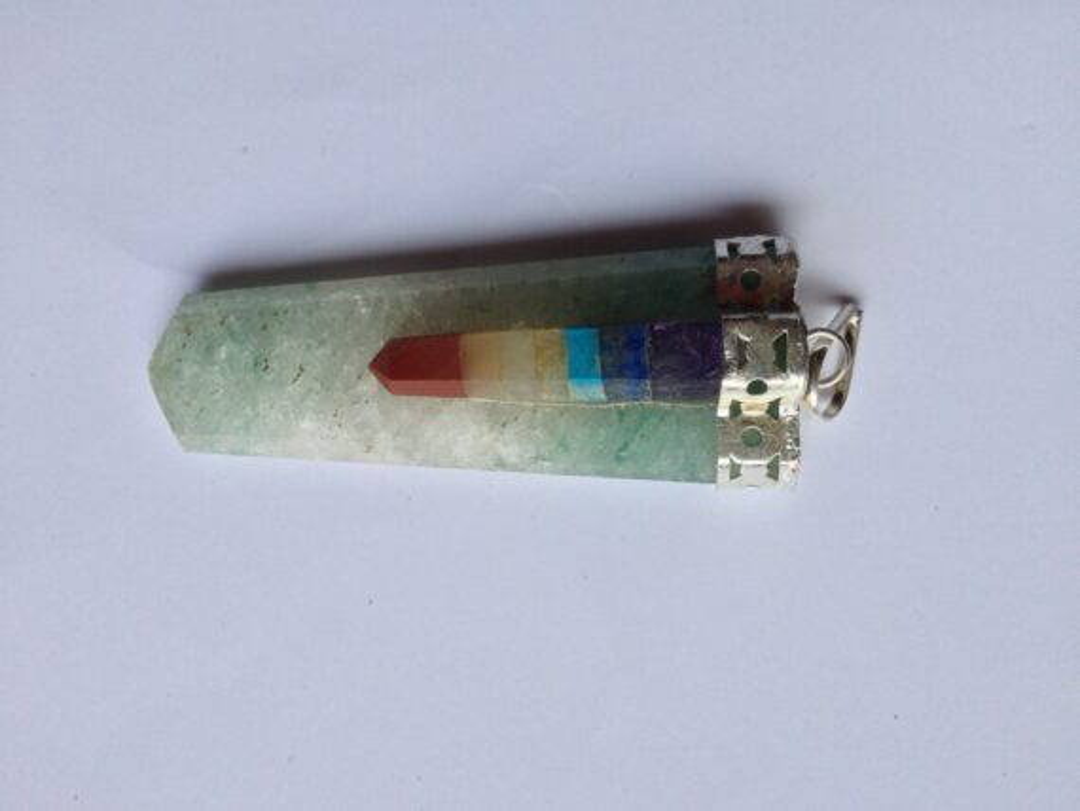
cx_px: 540
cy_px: 406
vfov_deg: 40.7
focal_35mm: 35
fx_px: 1092
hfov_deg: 52.6
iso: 50
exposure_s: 1/258
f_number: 2.4
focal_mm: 4.28
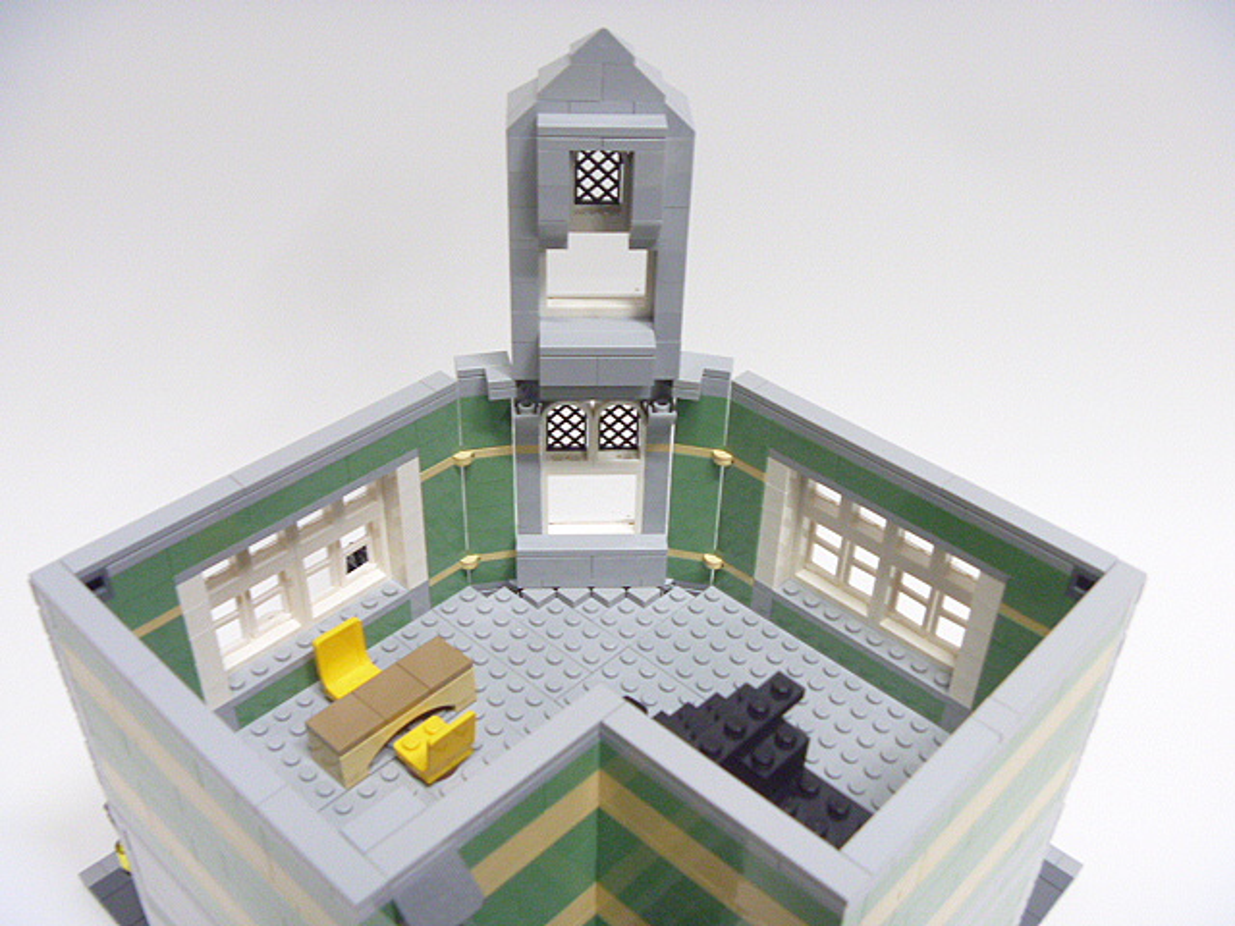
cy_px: 463
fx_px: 1249
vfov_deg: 40.7
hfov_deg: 52.6
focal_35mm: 35
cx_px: 618
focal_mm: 6.3
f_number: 3.5
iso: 400
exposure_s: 1/10
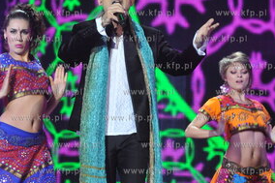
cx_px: 108
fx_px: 1611
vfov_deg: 6.5
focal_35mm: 211
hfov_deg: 9.8
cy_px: 78
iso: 3200
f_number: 5.6
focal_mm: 150
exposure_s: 1/200
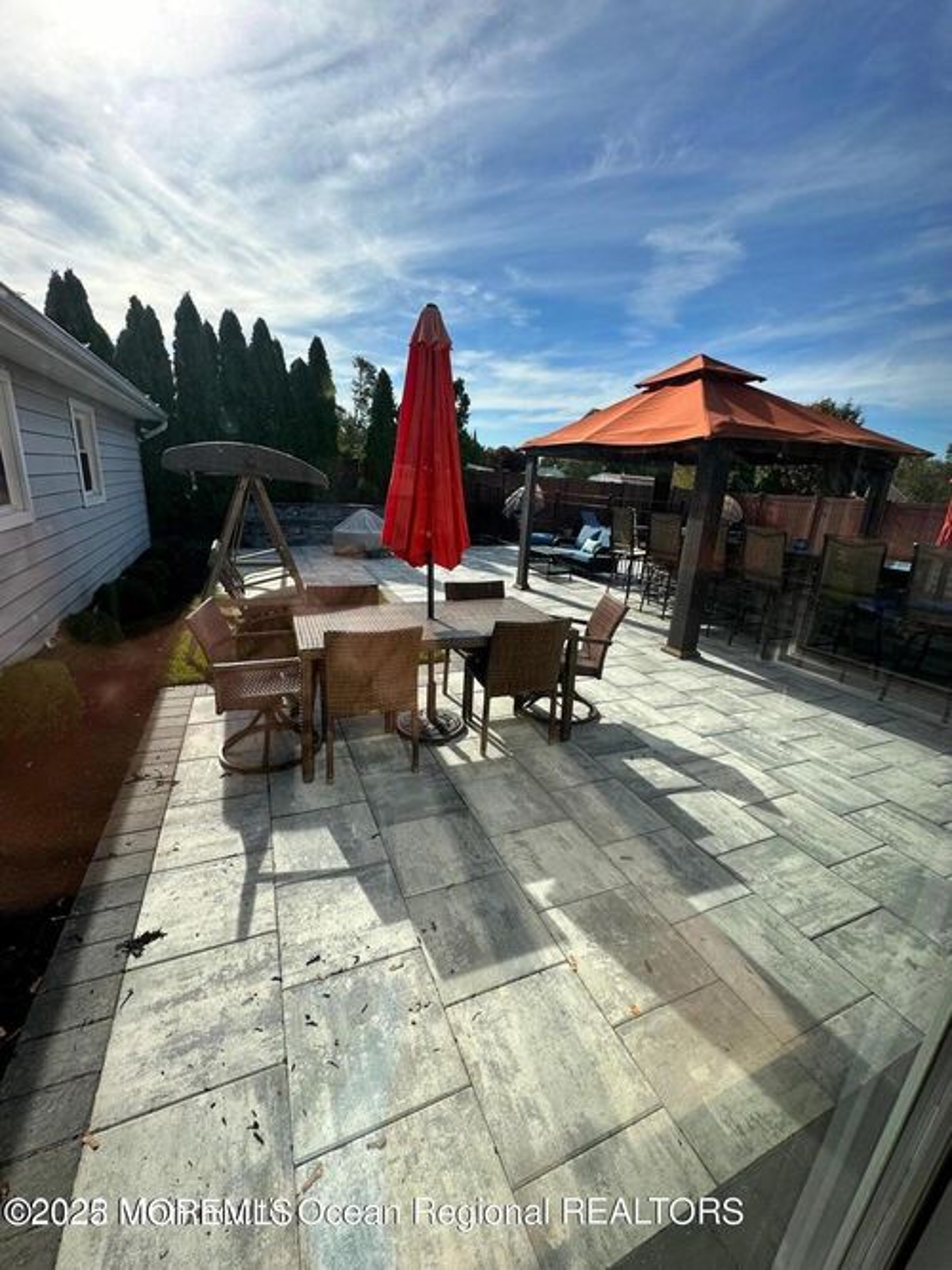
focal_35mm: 14
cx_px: 476
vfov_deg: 102.1
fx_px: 514
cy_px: 635
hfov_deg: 85.7
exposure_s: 1/1195
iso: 50
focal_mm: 2.22
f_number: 2.2
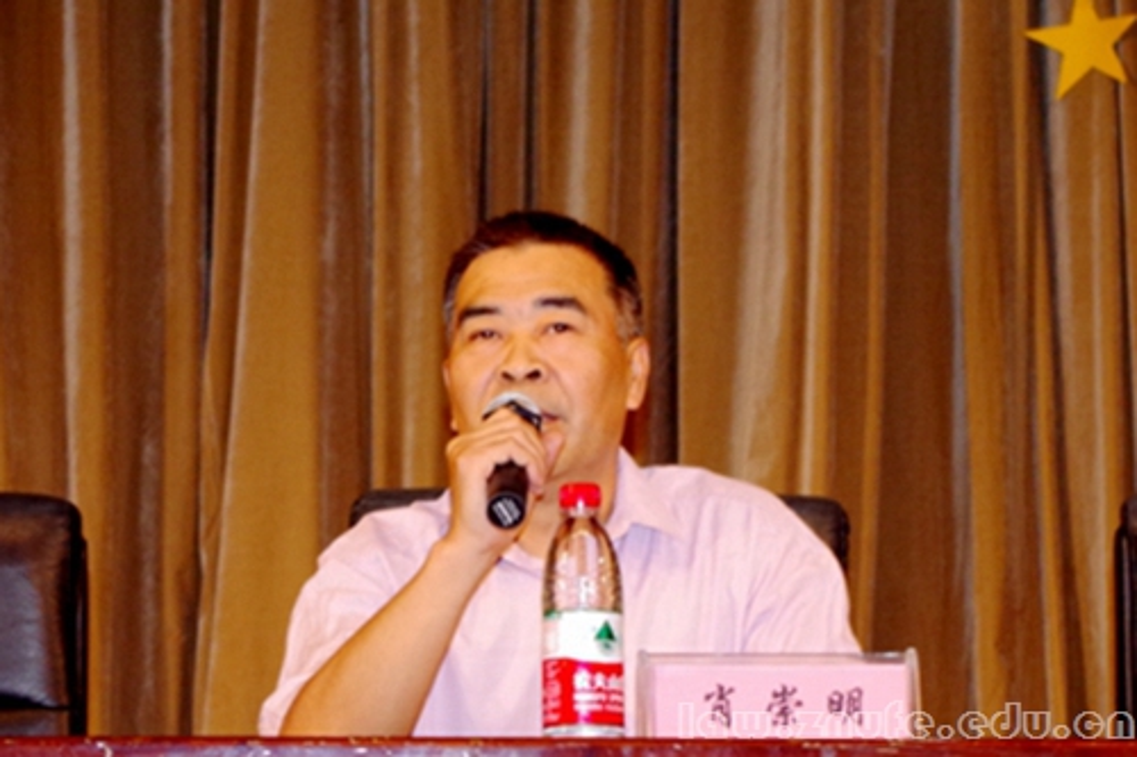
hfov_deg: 24.8
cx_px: 568
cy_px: 378
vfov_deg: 16.6
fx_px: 2589
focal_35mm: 82
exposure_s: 1/30
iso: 800
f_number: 5.6
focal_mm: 55
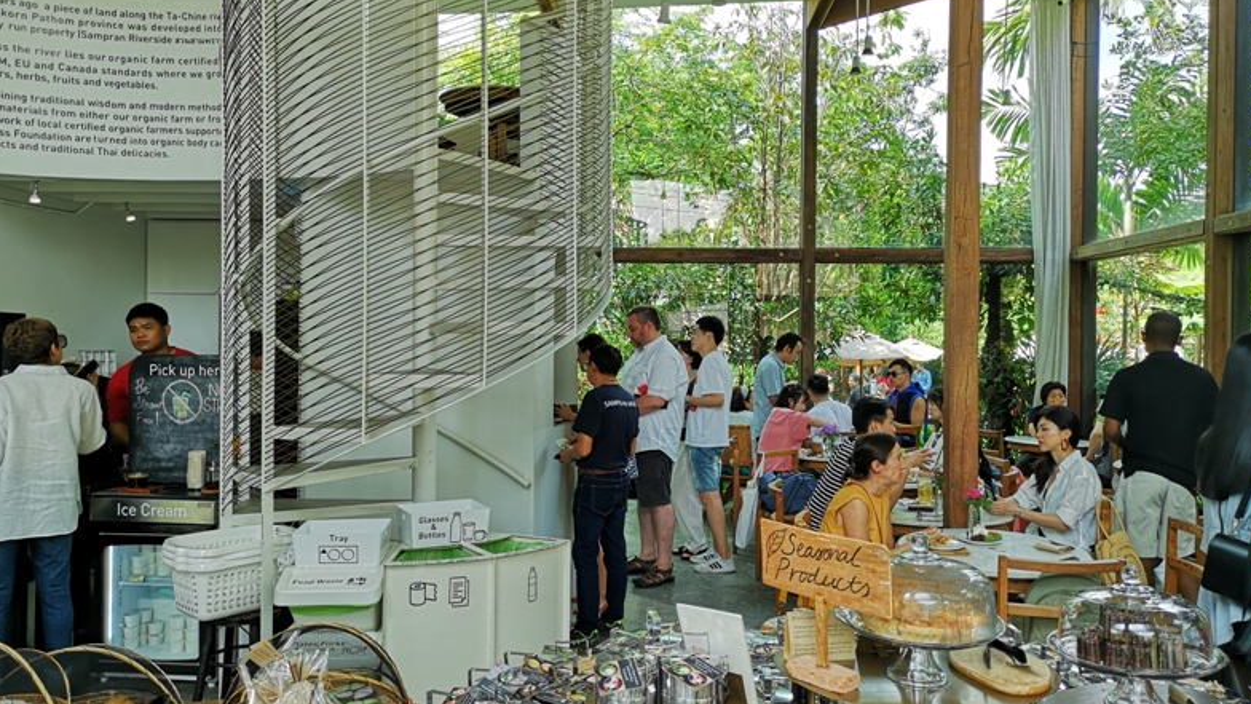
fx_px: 995
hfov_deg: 64.3
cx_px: 635
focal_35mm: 30
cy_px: 342
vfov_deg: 38.9
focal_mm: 3.95
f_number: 1.8
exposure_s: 1/179
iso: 50
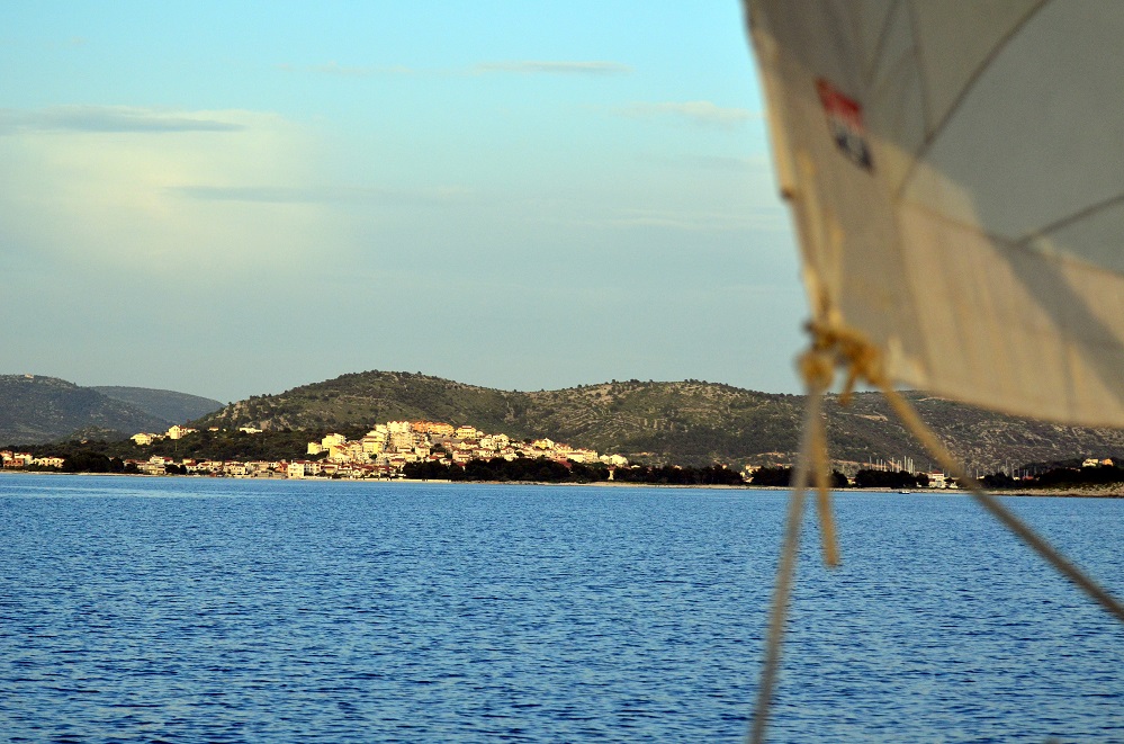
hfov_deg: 19.5
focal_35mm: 105
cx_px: 562
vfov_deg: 13.0
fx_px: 3271
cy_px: 372
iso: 800
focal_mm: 70
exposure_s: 1/3200
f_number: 4.5
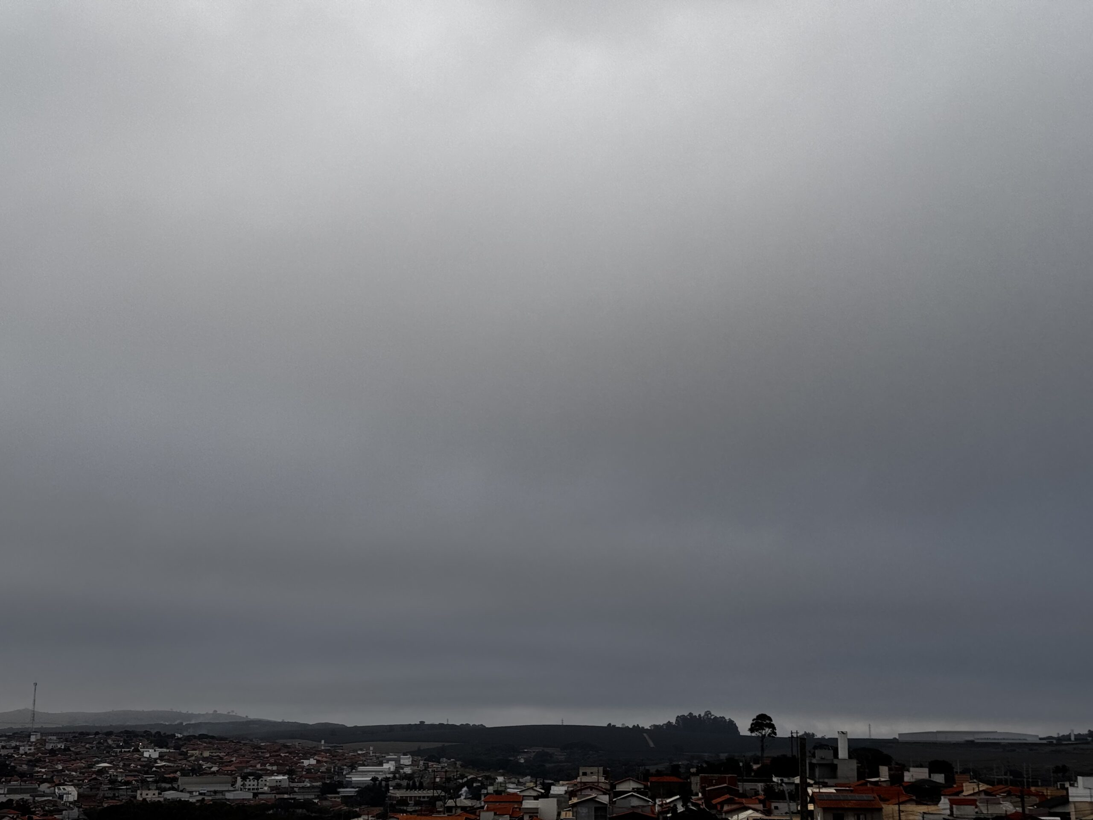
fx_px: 1516
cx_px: 546
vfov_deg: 30.3
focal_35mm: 48
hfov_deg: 39.7
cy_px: 410
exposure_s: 1/2045
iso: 64
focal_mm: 6.76
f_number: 1.78
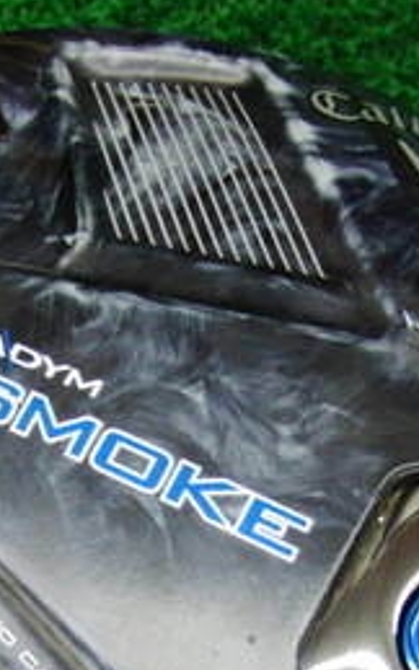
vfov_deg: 21.0
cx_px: 158
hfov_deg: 13.5
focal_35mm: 97
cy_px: 600
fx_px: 1771
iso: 400
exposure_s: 1/50
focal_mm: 6.42
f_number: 3.6
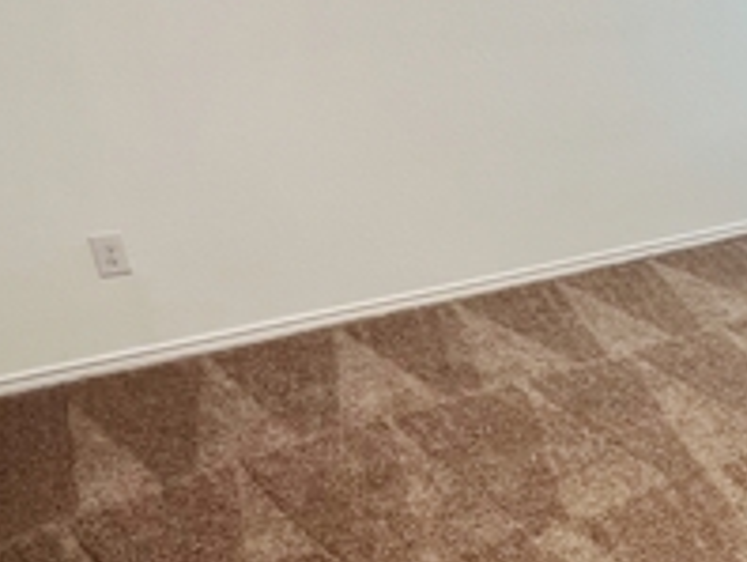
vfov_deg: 34.3
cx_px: 785
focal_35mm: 42
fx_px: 907
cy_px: 343
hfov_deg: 38.5
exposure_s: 1/60
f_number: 1.8
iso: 320
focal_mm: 1.57
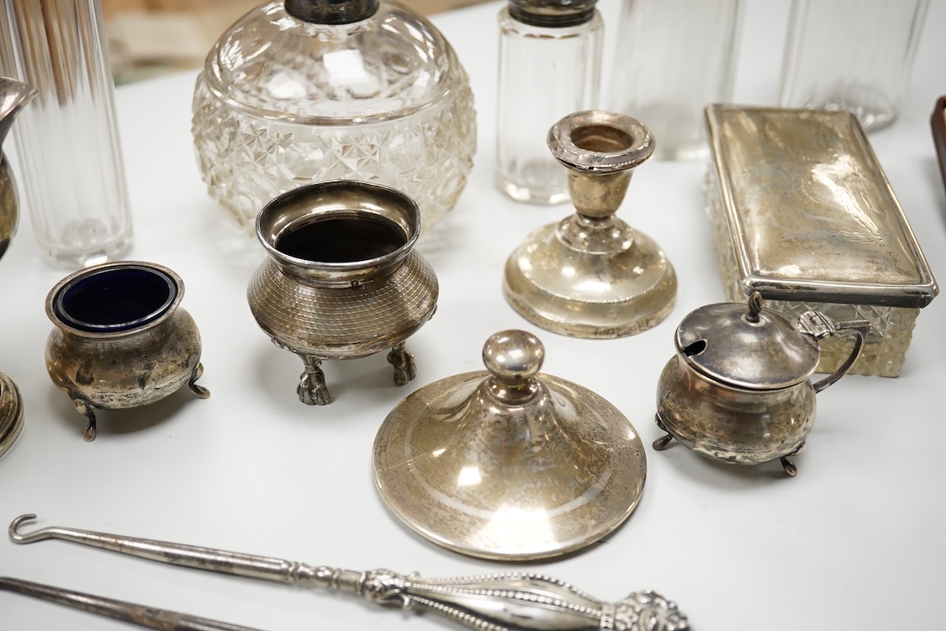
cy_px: 316
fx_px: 1182
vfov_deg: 29.9
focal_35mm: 45
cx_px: 473
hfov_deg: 43.6
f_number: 6.3
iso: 2500
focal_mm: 30
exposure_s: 1/400
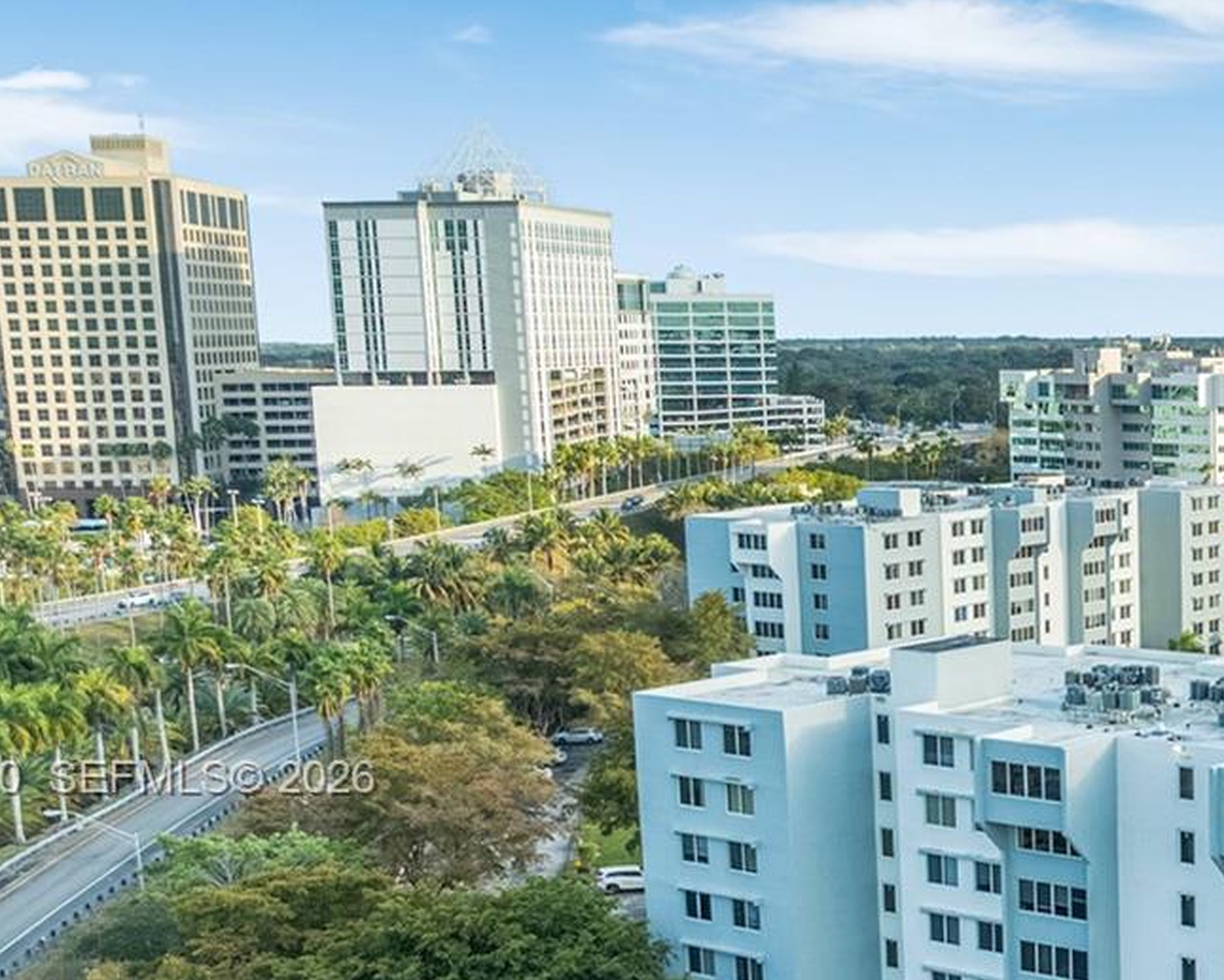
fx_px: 2101
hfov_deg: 29.7
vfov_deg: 25.8
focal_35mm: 58
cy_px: 782
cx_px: 1302
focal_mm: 12.29
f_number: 3.2
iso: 100
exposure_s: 1/500
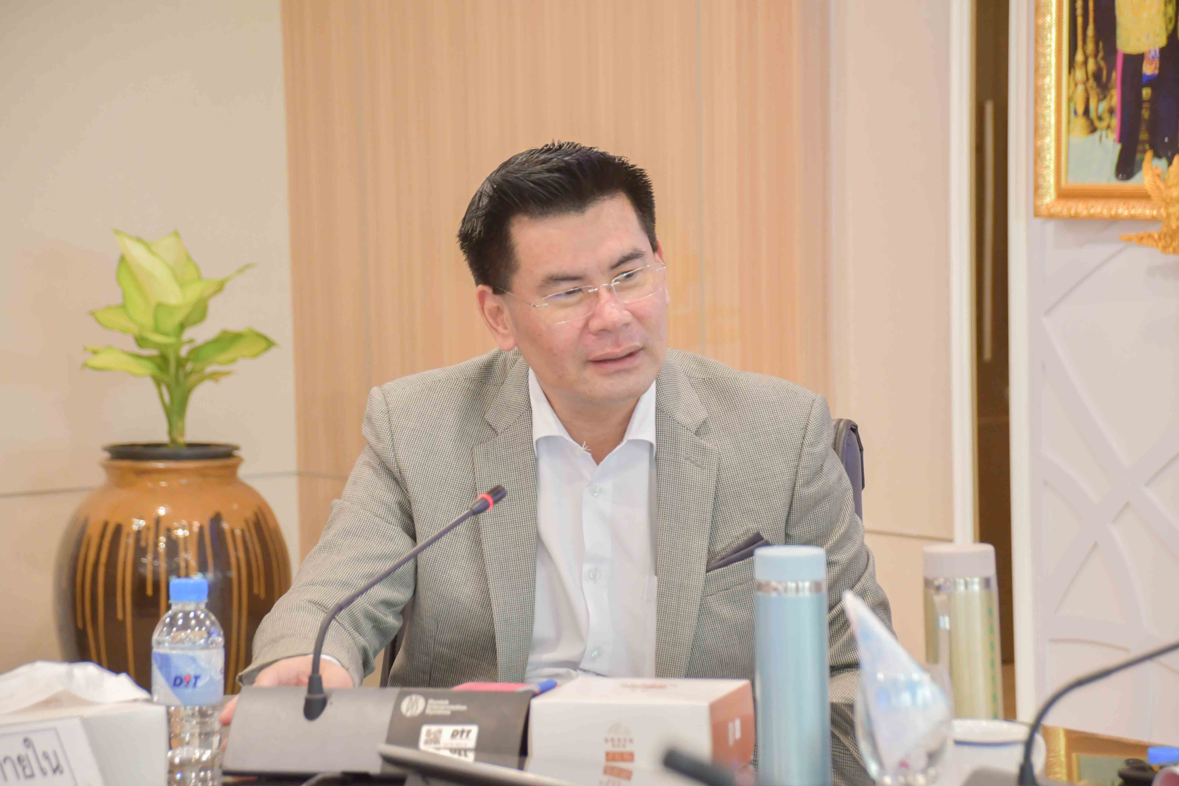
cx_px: 590
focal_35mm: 135
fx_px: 4421
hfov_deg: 15.2
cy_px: 393
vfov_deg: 10.2
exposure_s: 1/60
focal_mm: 90
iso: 1000
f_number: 5.6
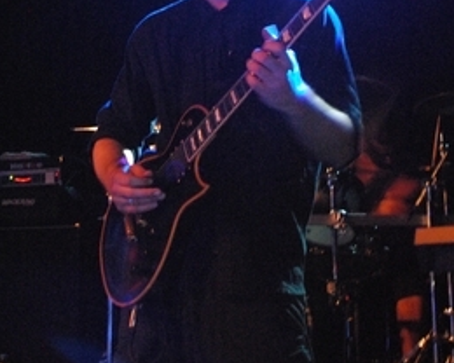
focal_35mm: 78
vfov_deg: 19.5
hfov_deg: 24.4
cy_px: 92
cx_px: 220
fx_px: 1048
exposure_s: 1/10
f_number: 4.8
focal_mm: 30
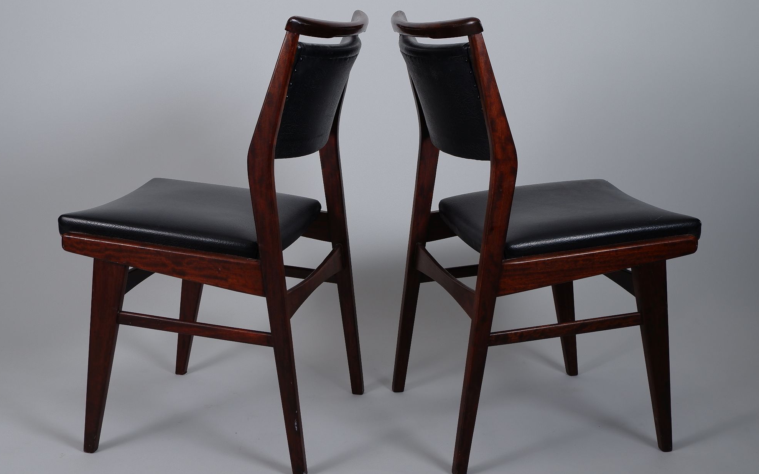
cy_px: 237
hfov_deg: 56.7
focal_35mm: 34
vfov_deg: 37.3
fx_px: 703
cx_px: 379
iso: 100
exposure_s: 1/100
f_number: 6.4
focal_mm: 22.1
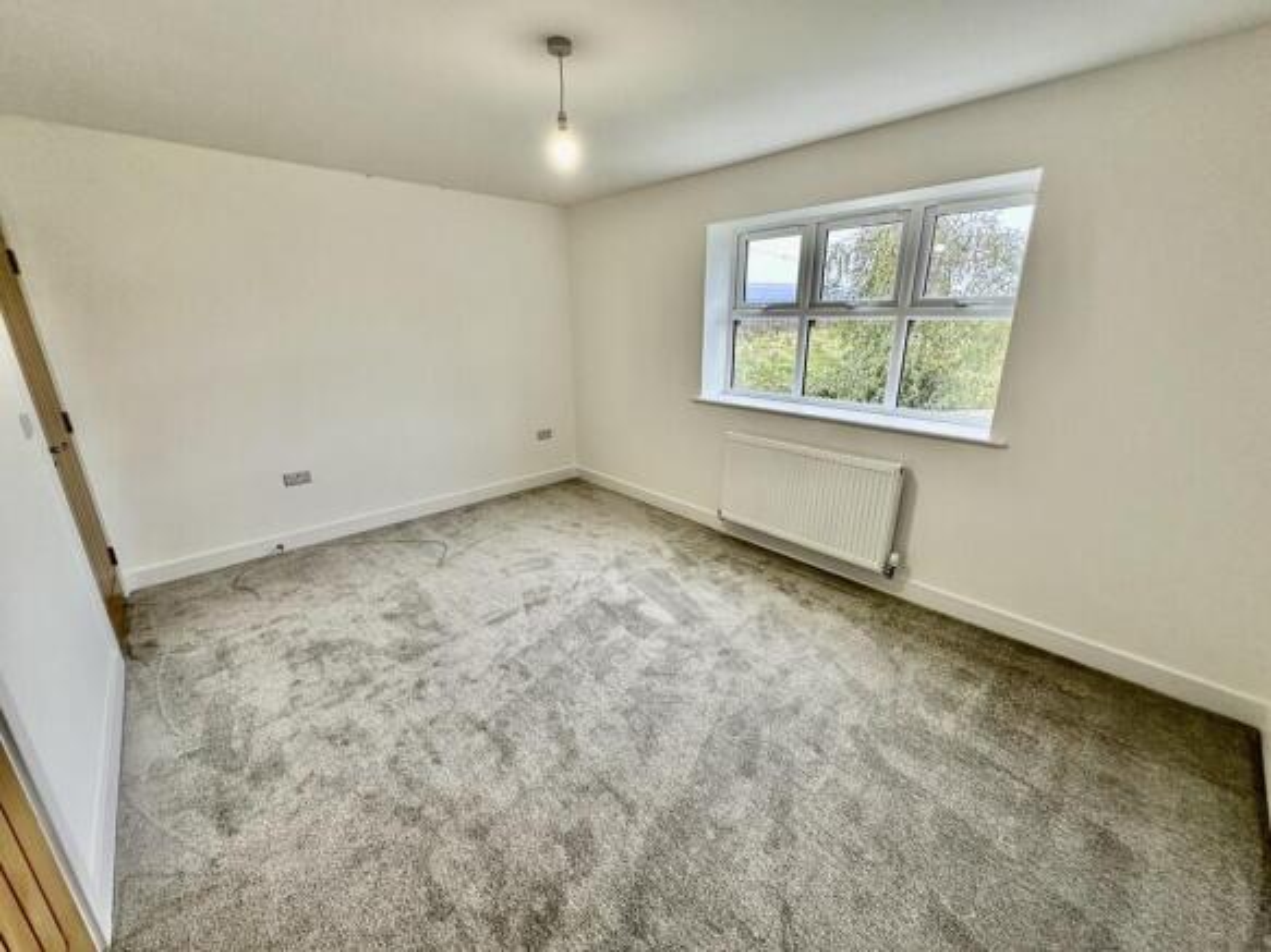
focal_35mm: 14
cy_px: 476
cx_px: 636
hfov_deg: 102.1
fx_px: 514
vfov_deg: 85.7
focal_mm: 2.22
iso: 160
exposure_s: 1/100
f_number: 2.2
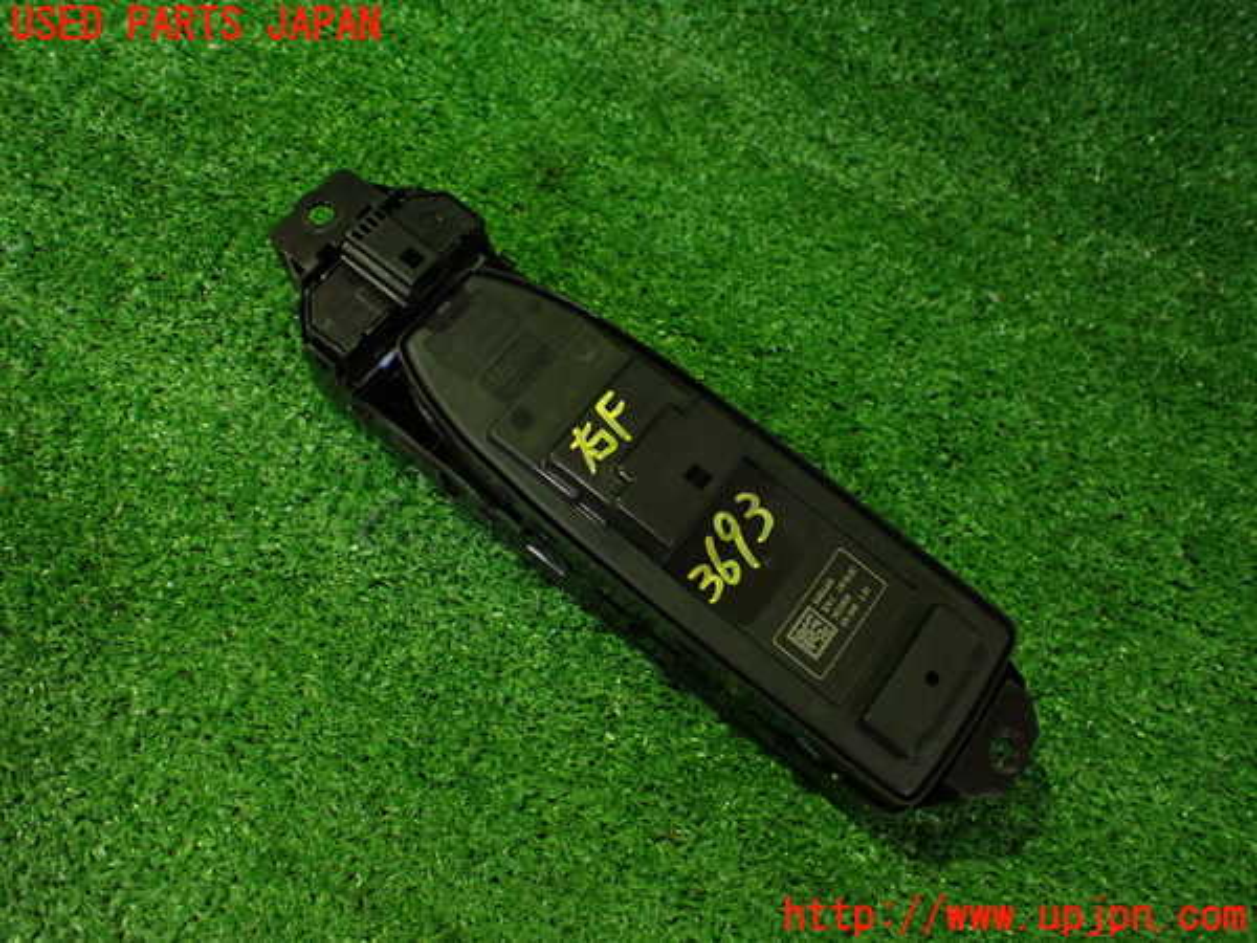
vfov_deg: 46.8
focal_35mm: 30
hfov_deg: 60.0
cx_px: 628
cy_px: 472
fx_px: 1089
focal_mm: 5.4
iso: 800
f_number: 2.3
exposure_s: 1/40
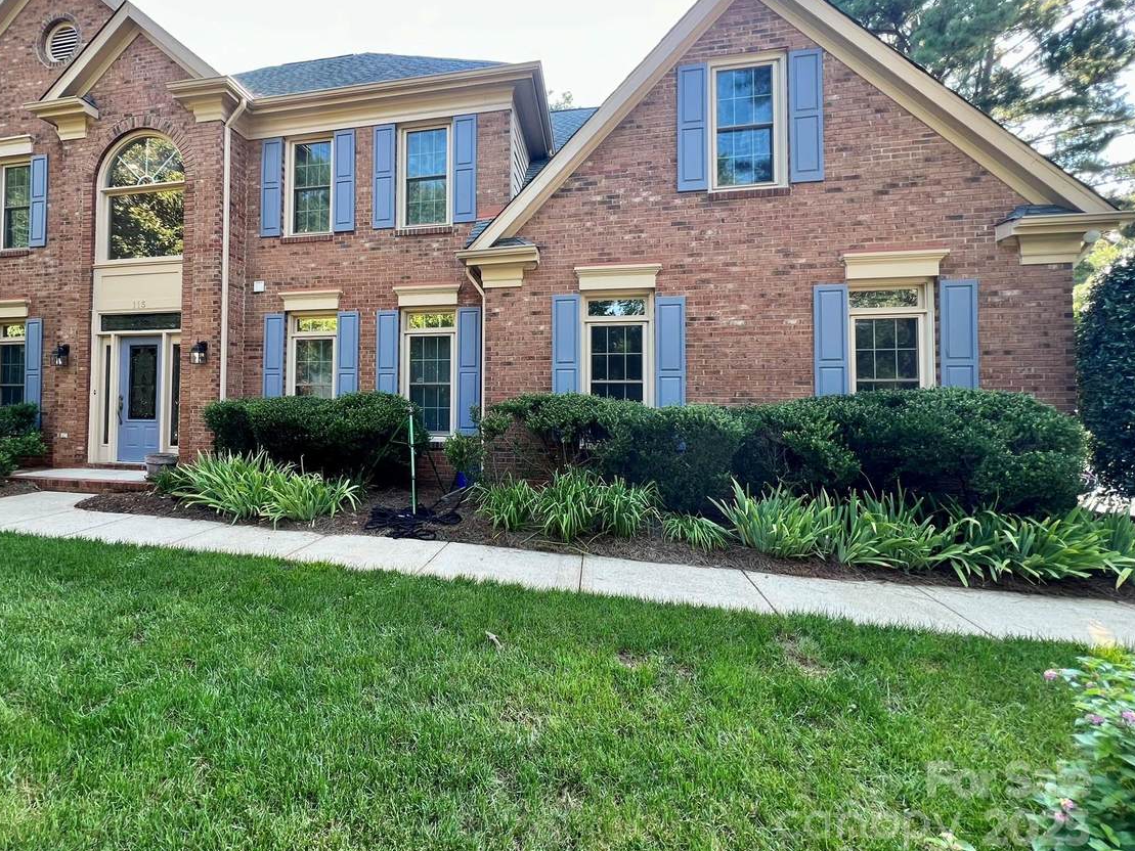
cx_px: 483
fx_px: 492
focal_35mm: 15
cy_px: 390
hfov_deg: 97.4
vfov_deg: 81.6
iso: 50
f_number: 1.8
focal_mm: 1.57
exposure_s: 1/99
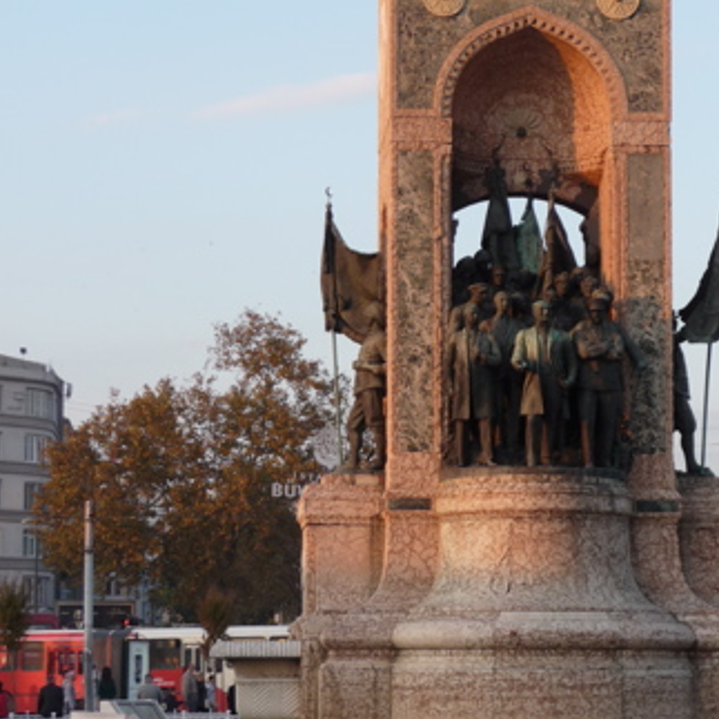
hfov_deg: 17.4
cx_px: 388
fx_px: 2350
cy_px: 432
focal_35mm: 100
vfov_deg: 17.4
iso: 100
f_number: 4.6
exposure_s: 1/80
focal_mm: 12.2
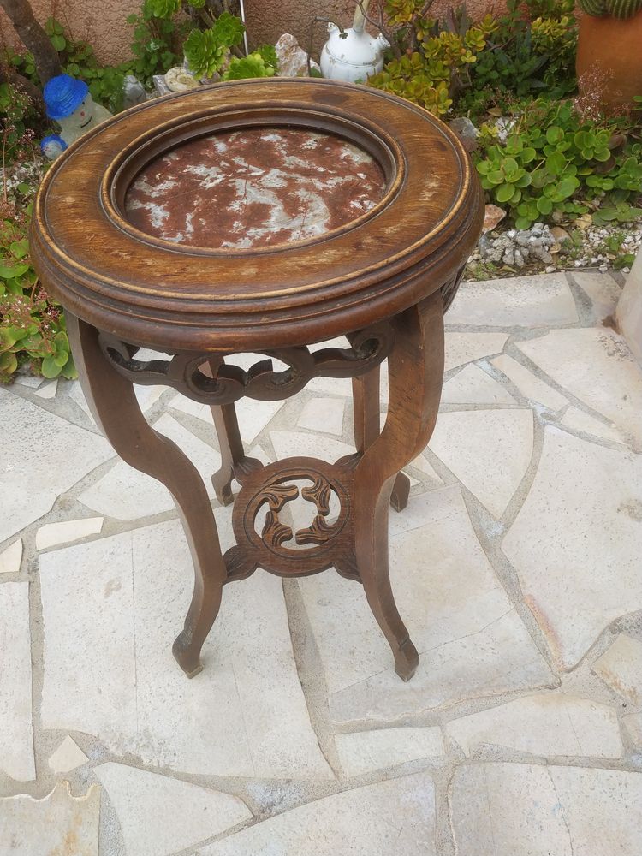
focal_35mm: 24
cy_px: 428
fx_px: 593
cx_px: 321
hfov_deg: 56.8
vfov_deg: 71.6
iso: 100
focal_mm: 3.94
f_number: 1.9
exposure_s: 1/454
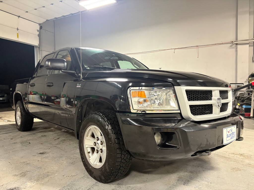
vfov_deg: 53.1
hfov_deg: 67.3
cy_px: 95
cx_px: 127
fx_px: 191
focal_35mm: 26
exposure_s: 1/40
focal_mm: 5.96
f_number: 1.6
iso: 400
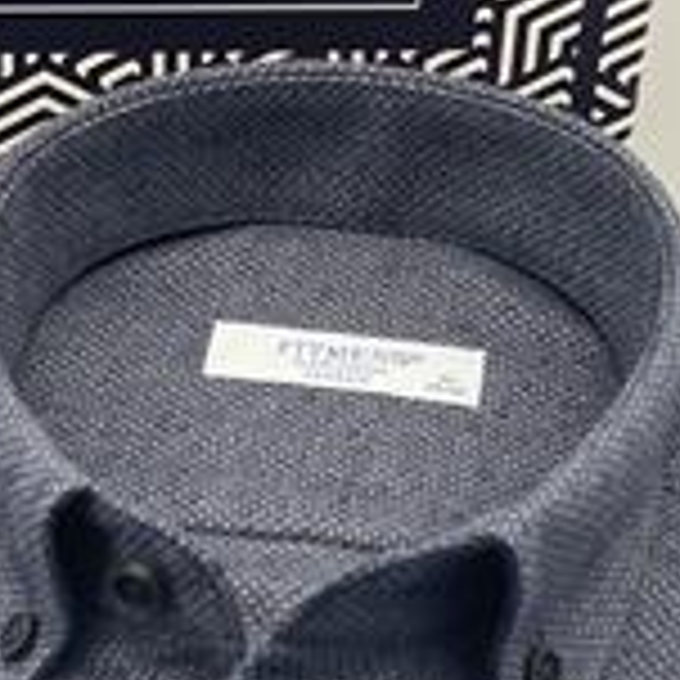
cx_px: 207
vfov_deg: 13.5
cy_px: 808
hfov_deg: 13.8
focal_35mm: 126
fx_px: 2800
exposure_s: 1/122
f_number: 2
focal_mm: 6
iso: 40
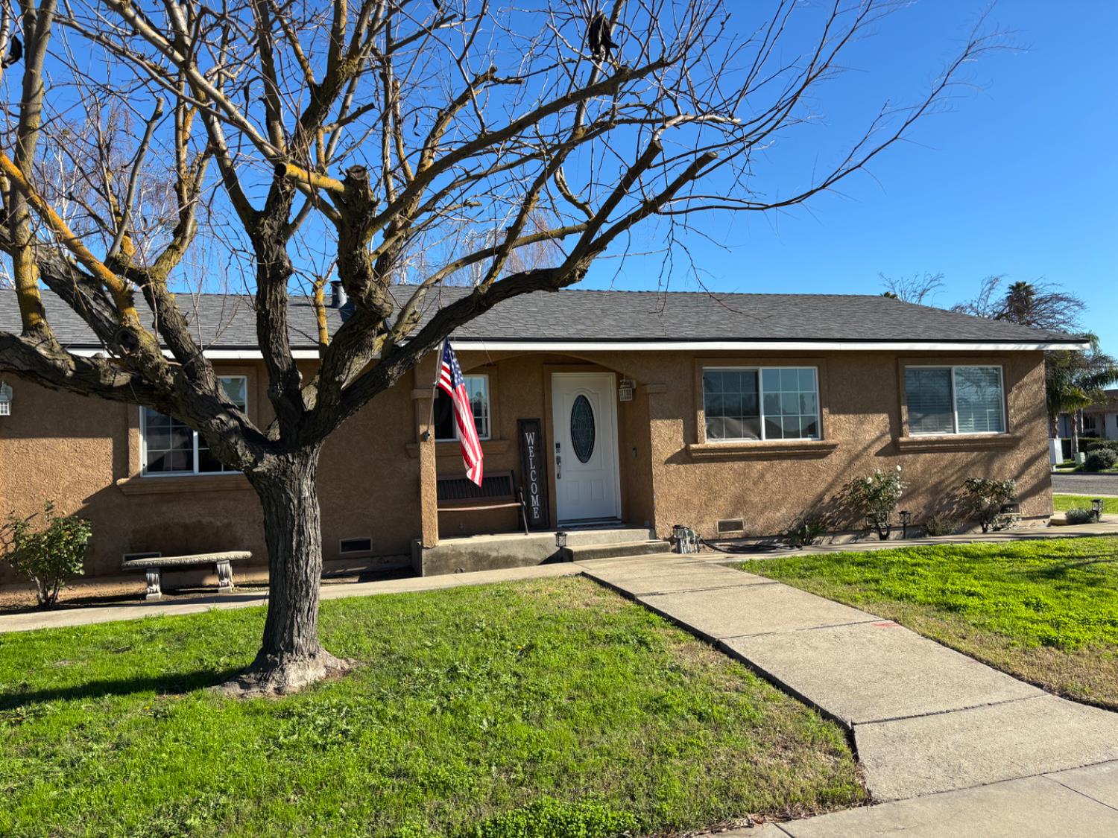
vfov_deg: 53.1
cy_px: 419
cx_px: 559
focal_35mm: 26
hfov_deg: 67.3
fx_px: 840
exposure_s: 1/1876
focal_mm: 5.96
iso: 50
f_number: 1.6
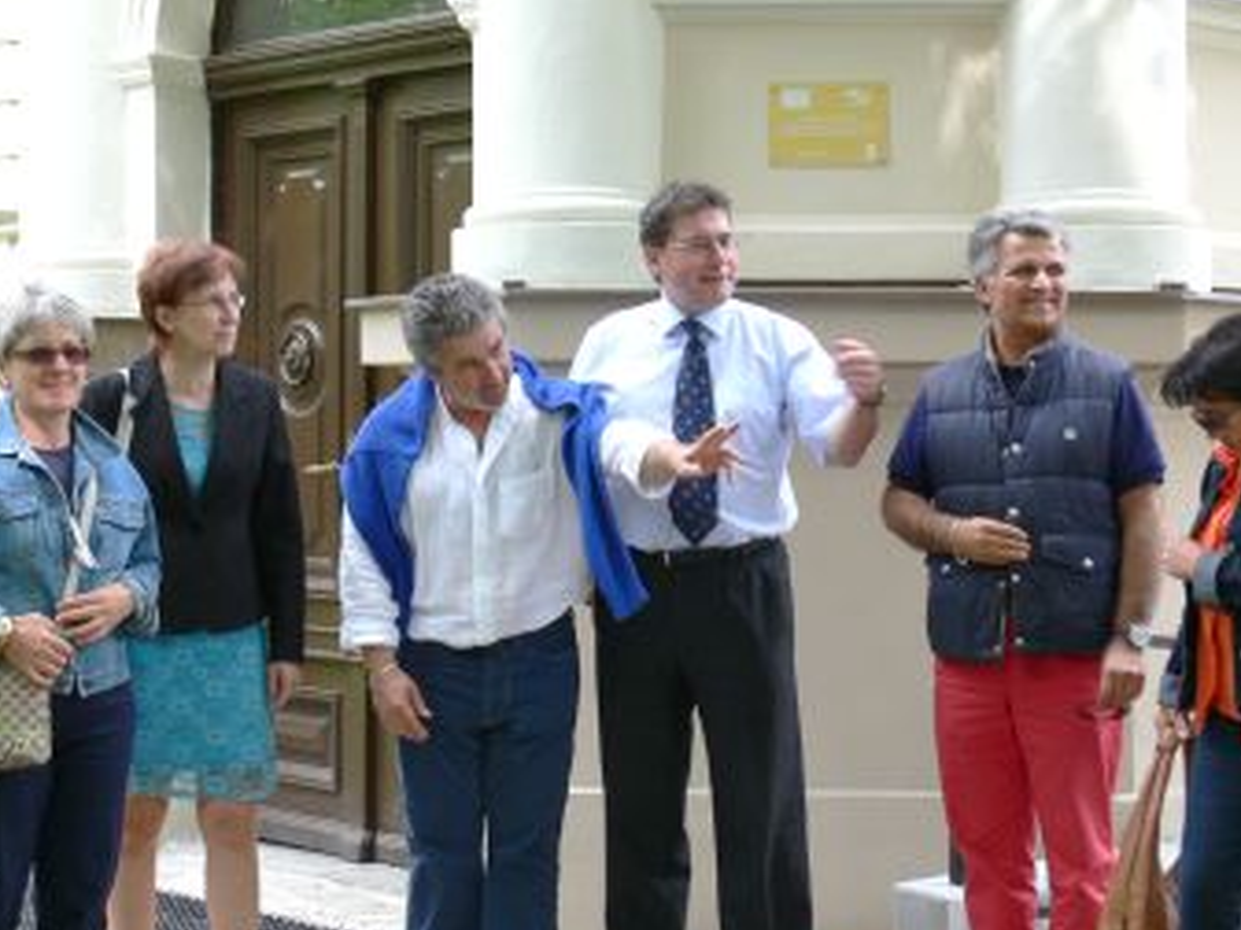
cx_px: 650
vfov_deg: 19.6
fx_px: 2689
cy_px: 461
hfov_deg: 26.0
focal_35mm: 75
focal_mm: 13.3
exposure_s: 1/60
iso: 80
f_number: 4
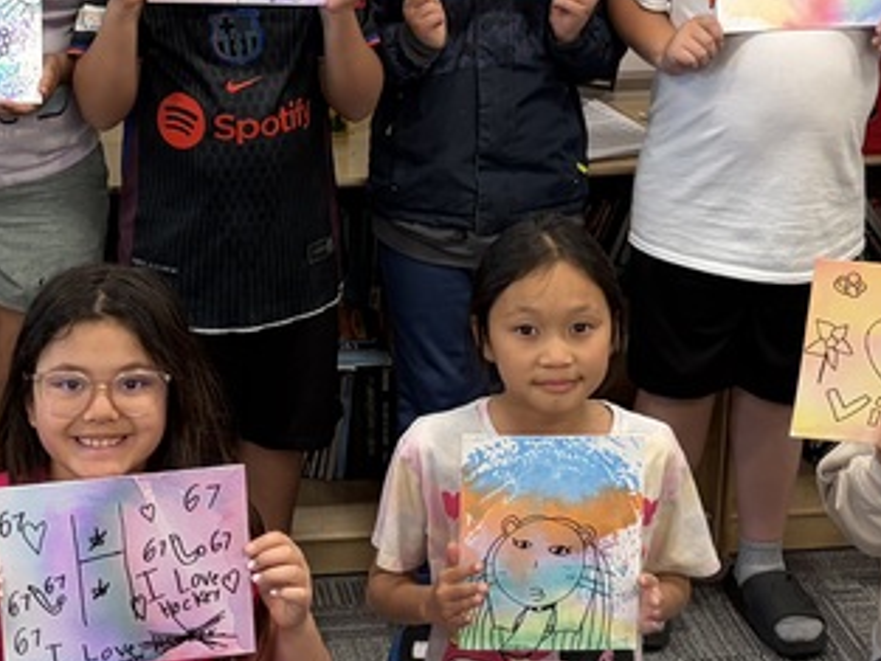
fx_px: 2164
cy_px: 200
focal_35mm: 85
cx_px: 287
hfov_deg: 22.9
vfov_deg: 17.3
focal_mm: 5.96
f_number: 1.6
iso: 100
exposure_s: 1/90
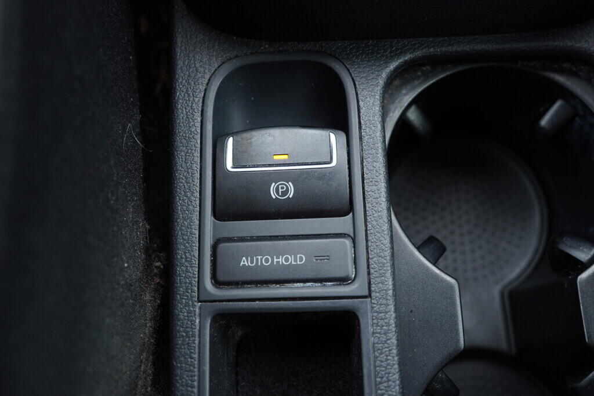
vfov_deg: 36.9
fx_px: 594
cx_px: 297
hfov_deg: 53.1
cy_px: 198
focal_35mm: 36
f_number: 2.8
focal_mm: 24
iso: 400
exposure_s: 1/40
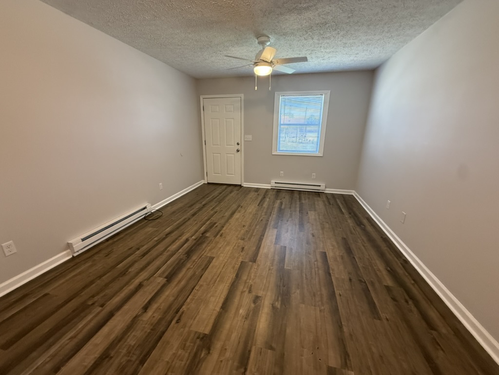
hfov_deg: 102.1
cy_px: 188
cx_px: 250
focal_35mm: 14
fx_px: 202
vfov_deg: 85.7
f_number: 2.2
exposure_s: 1/120
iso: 500
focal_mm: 2.22
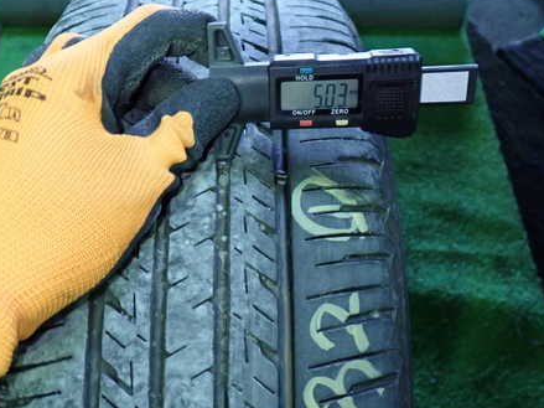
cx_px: 176
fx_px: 644
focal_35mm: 41
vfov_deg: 35.1
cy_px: 221
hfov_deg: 45.0
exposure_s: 1/30
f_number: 2.3
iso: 320
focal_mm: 5.4
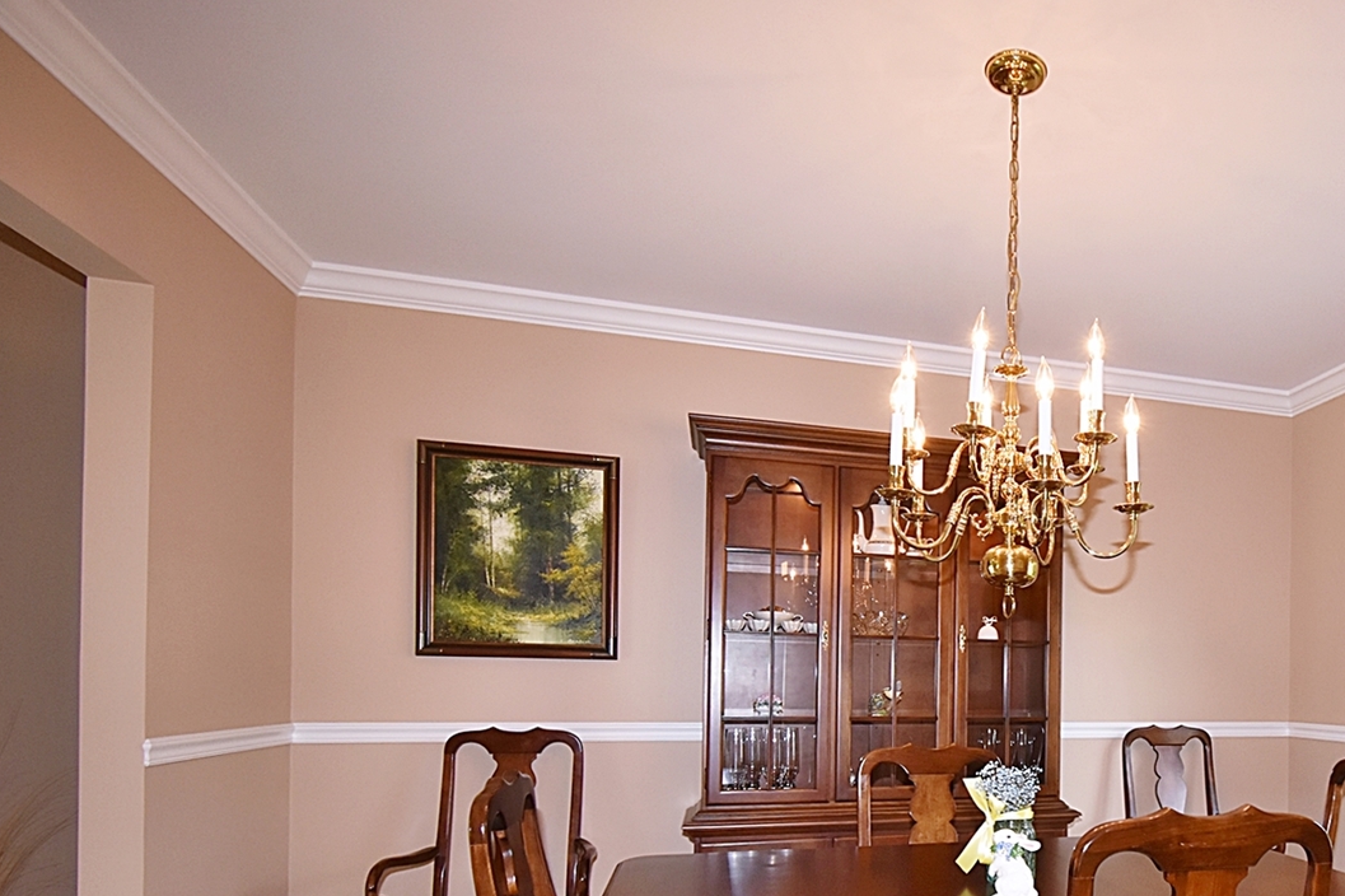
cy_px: 675
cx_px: 1022
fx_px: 859
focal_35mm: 23
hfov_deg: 70.6
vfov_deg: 52.6
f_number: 5
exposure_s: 1/100
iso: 800
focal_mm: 10
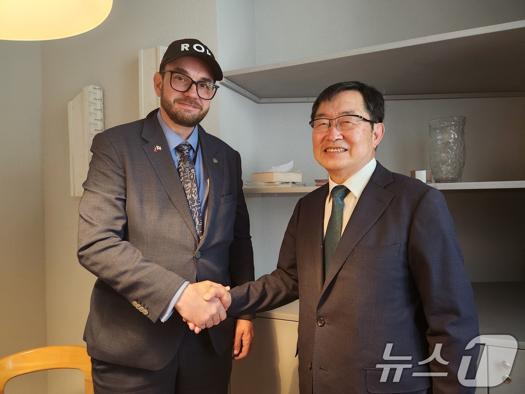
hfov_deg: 73.9
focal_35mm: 23
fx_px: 349
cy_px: 197
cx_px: 262
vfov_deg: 58.9
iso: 640
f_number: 1.8
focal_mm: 5.4
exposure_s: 1/25
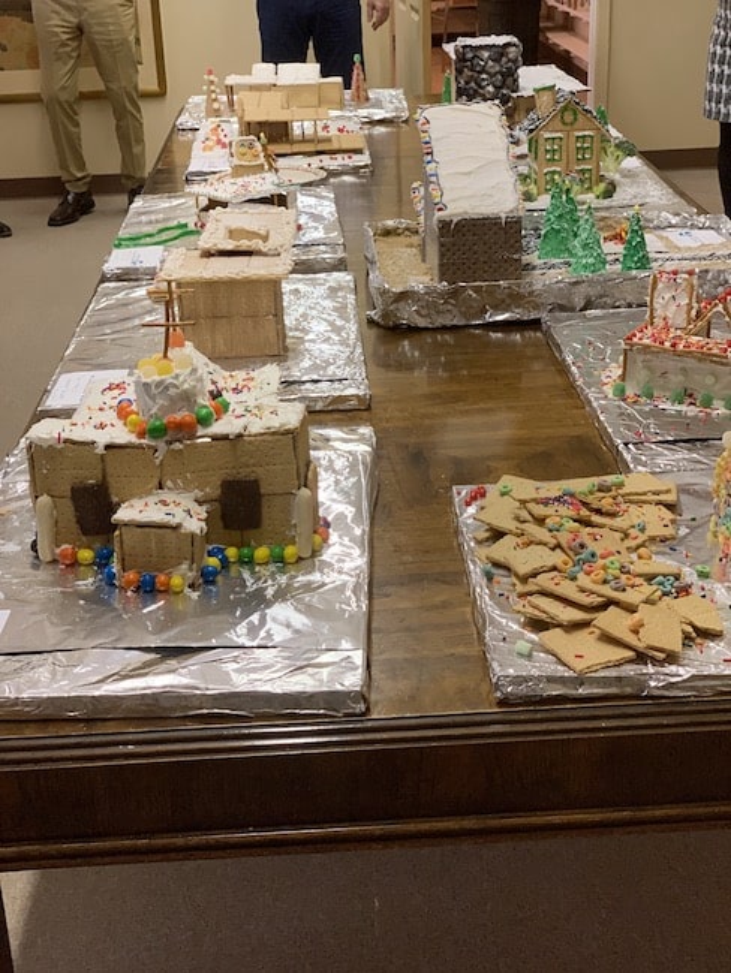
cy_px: 486
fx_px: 1463
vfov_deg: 36.8
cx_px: 366
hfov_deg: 28.1
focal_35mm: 52
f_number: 2.4
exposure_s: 1/60
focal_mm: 6
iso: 160
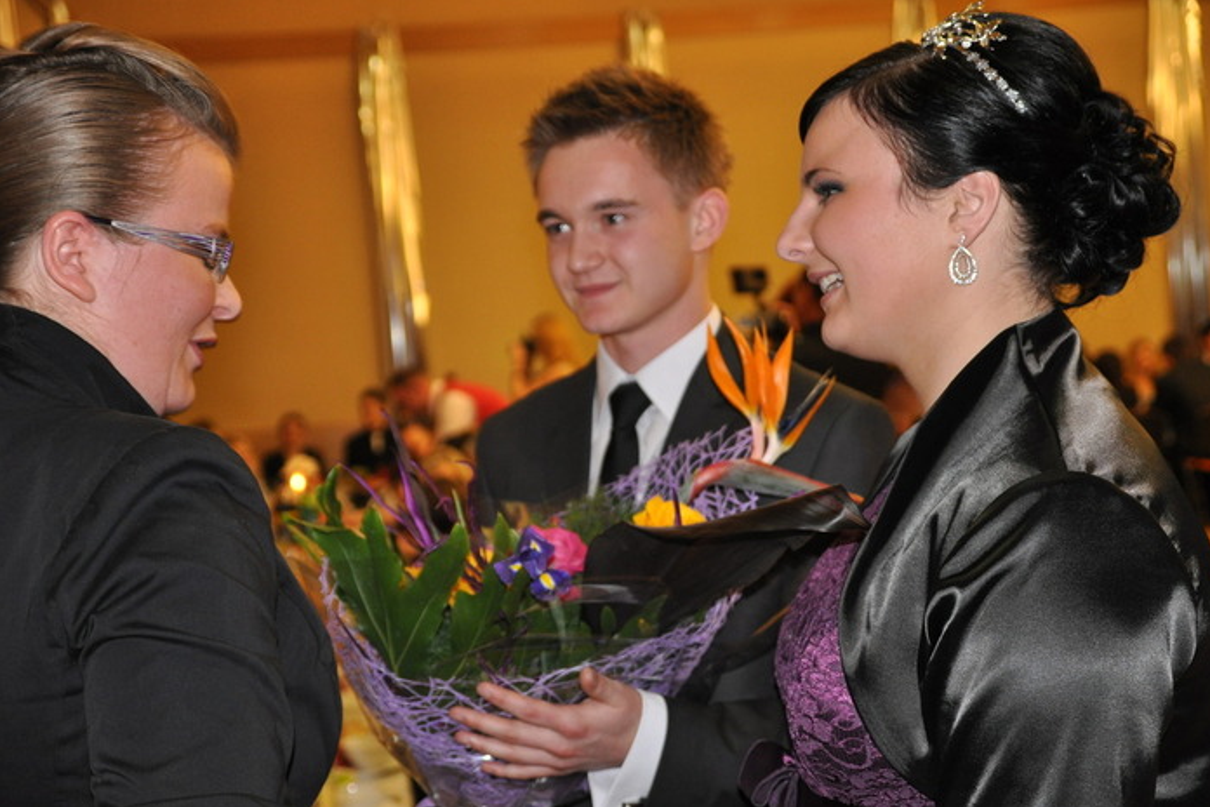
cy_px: 406
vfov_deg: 25.3
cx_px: 615
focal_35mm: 54
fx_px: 1798
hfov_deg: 37.2
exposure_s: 1/60
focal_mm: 35
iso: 800
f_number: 3.3
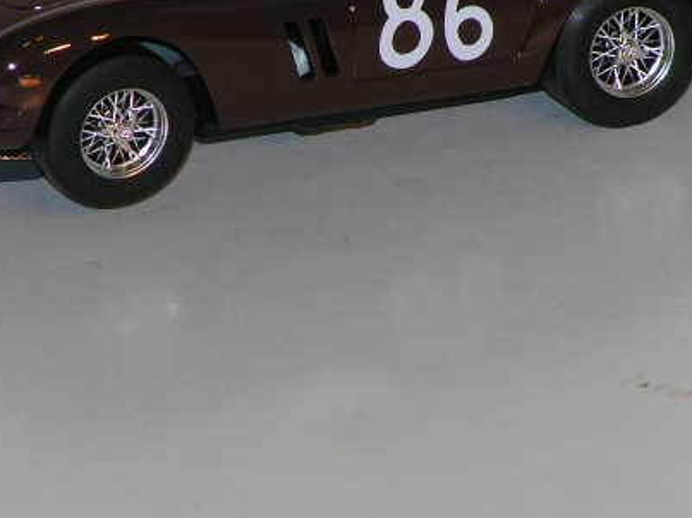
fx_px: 12051
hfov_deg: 3.3
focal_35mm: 603
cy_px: 160
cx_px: 290
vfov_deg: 2.5
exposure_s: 1/400
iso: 100
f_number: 5.6
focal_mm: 58
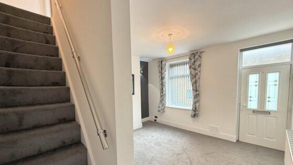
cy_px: 98
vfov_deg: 66.6
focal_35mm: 16
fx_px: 124
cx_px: 140
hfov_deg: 99.3
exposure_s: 1/100
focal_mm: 2.22
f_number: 2.2
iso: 160
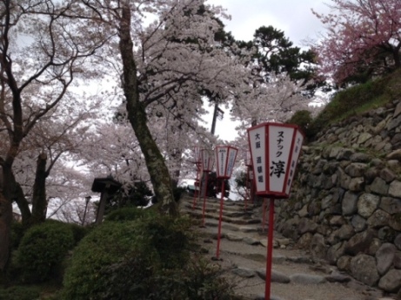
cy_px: 150
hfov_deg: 52.7
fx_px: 405
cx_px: 200
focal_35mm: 35
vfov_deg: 40.6
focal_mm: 4.28
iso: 50
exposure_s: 1/1439
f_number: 2.4
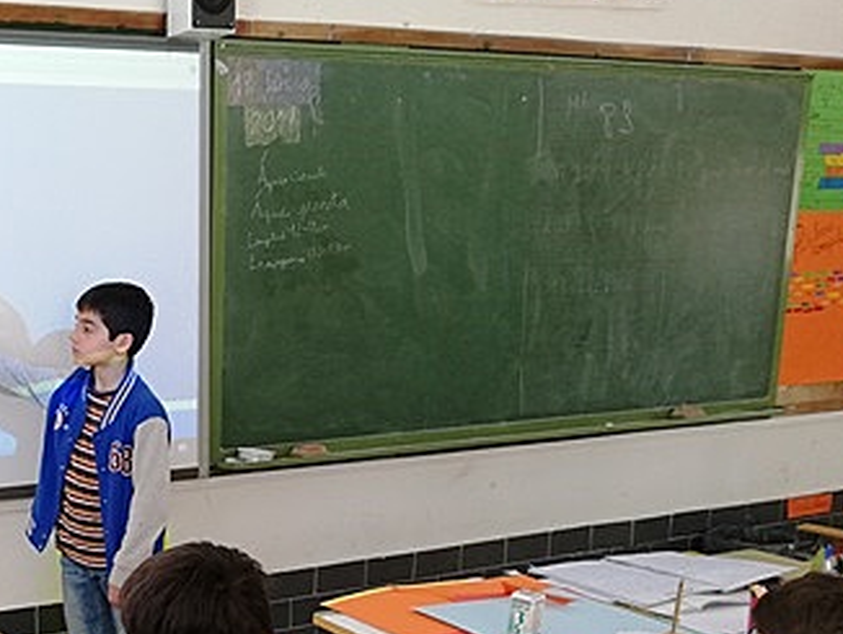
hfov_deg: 34.9
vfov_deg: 27.8
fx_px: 1243
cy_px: 541
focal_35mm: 51
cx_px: 54
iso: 125
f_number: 2.2
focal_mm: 3.81
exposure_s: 1/50
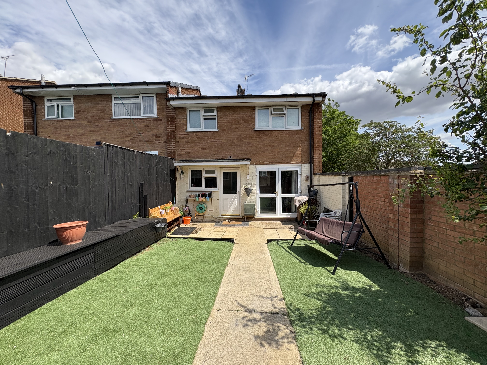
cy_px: 182
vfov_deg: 85.7
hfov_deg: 102.1
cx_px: 244
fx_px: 197
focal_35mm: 14
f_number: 2.2
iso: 50
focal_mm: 2.22
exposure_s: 1/1277
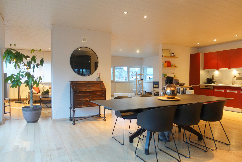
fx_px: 161
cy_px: 81
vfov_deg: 53.1
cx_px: 121
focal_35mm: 24
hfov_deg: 73.7
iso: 400
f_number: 1.8
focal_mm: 8.8
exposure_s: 1/30
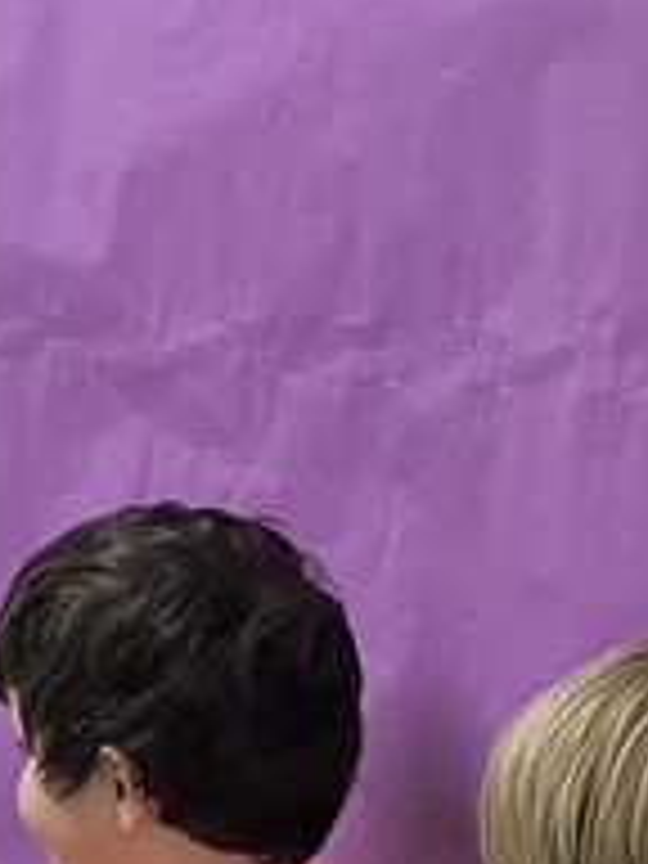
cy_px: 1179
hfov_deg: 9.5
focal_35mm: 149
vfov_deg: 12.7
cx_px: 1161
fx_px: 3719
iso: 125
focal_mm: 3.99
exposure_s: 1/60
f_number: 1.8
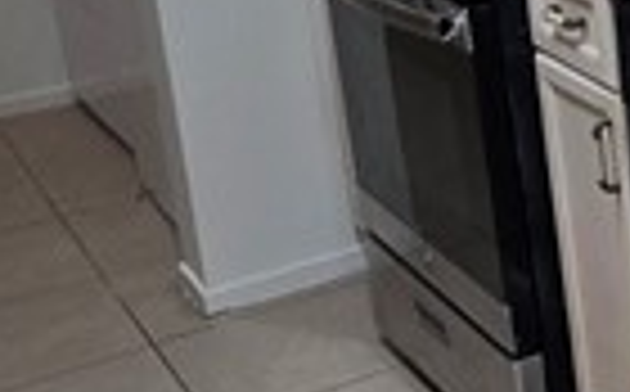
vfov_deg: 12.3
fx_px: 1731
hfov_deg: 15.9
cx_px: 1274
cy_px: -207
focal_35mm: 101
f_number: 1.9
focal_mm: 2.2
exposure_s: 1/120
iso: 125
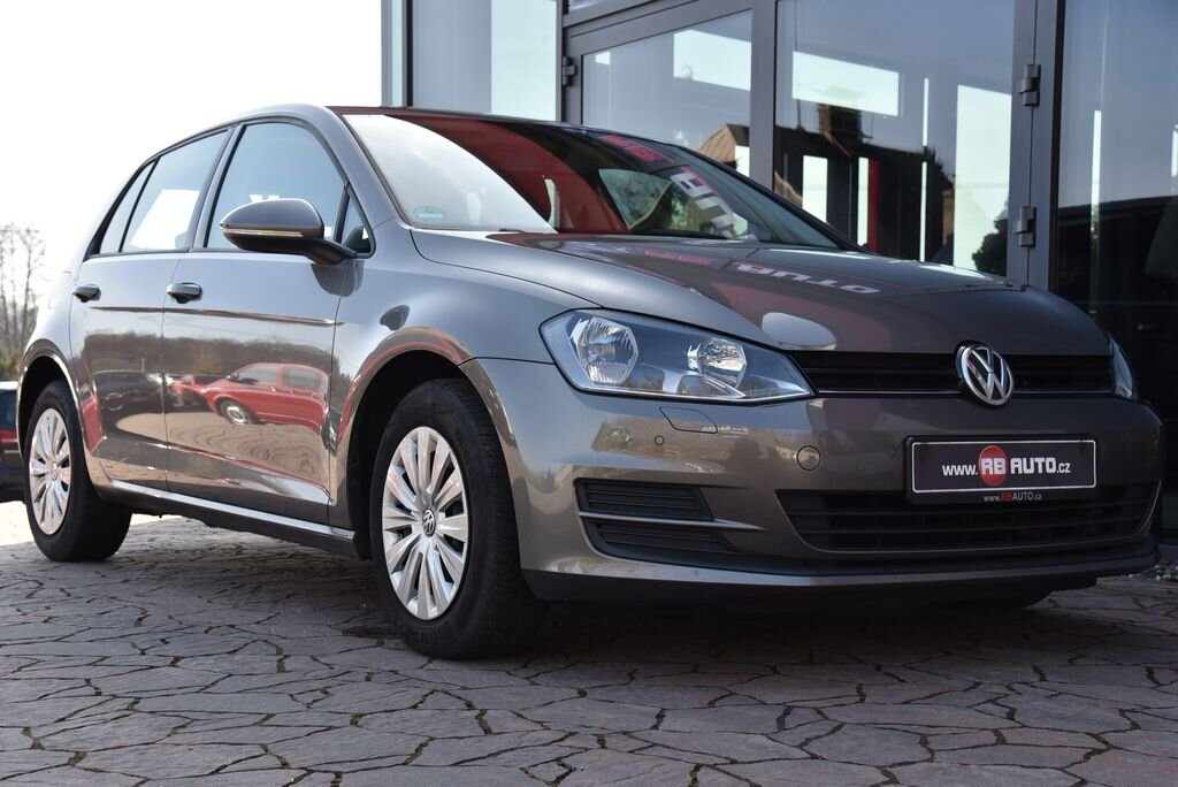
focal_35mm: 55
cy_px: 394
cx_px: 589
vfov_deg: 24.7
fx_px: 1801
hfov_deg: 36.2
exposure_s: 1/320
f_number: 9
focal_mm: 55
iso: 500
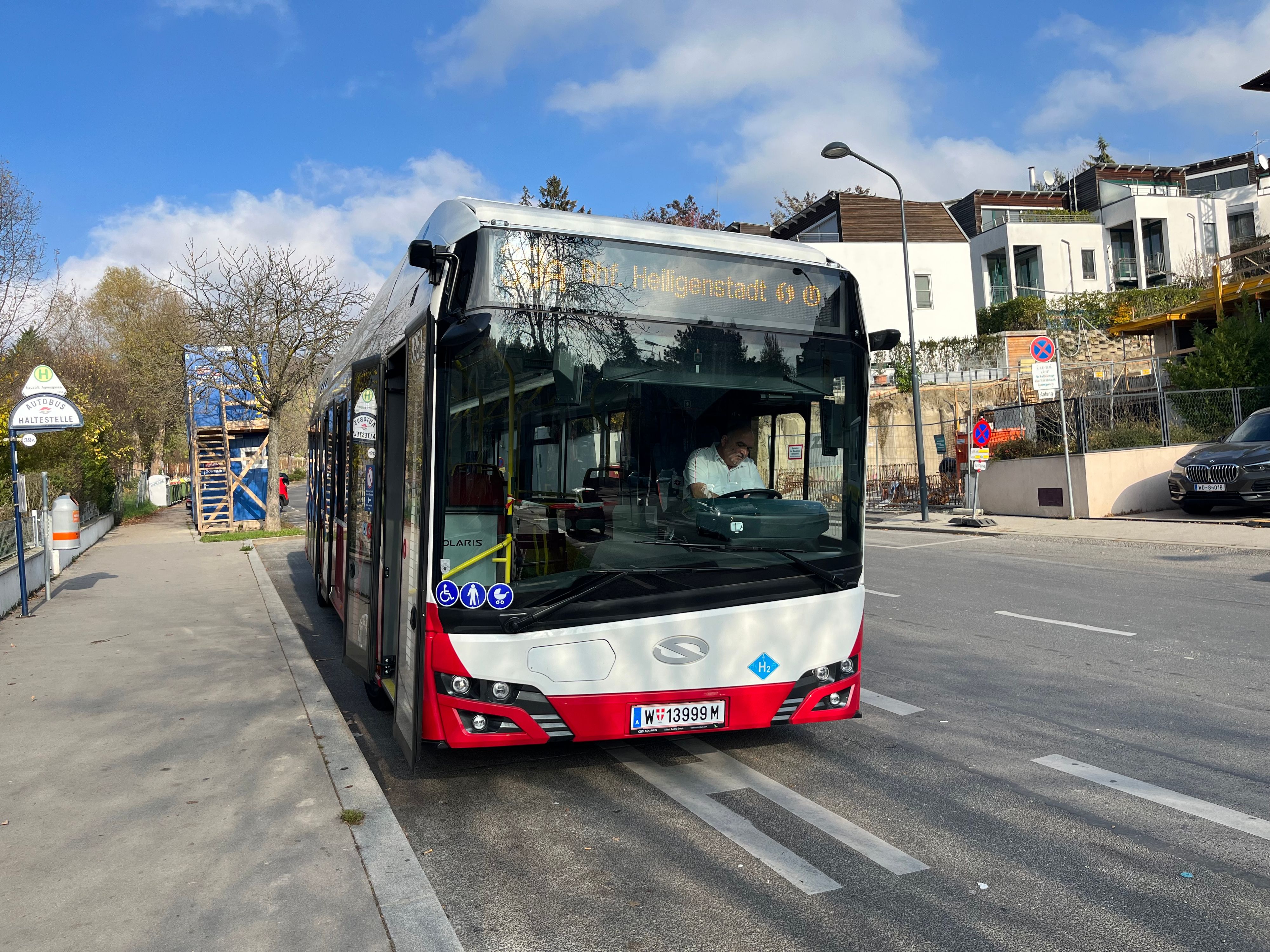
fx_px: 954
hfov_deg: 67.3
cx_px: 635
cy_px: 476
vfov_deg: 53.1
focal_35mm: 26
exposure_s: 1/2463
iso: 50
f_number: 1.6
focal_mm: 5.1
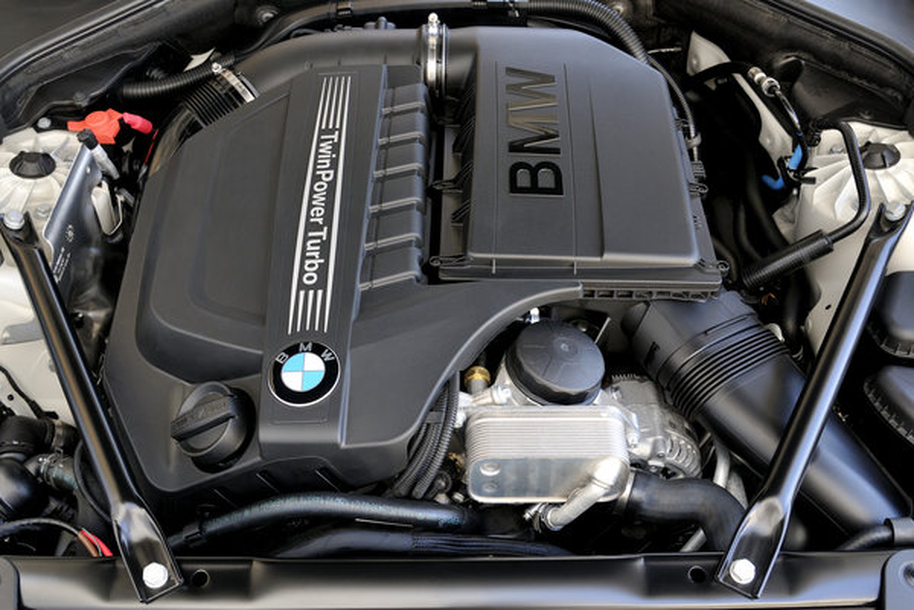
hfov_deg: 53.1
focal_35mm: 36
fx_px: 914
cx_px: 457
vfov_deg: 36.9
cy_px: 305
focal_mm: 24
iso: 400
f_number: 8
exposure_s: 1/30
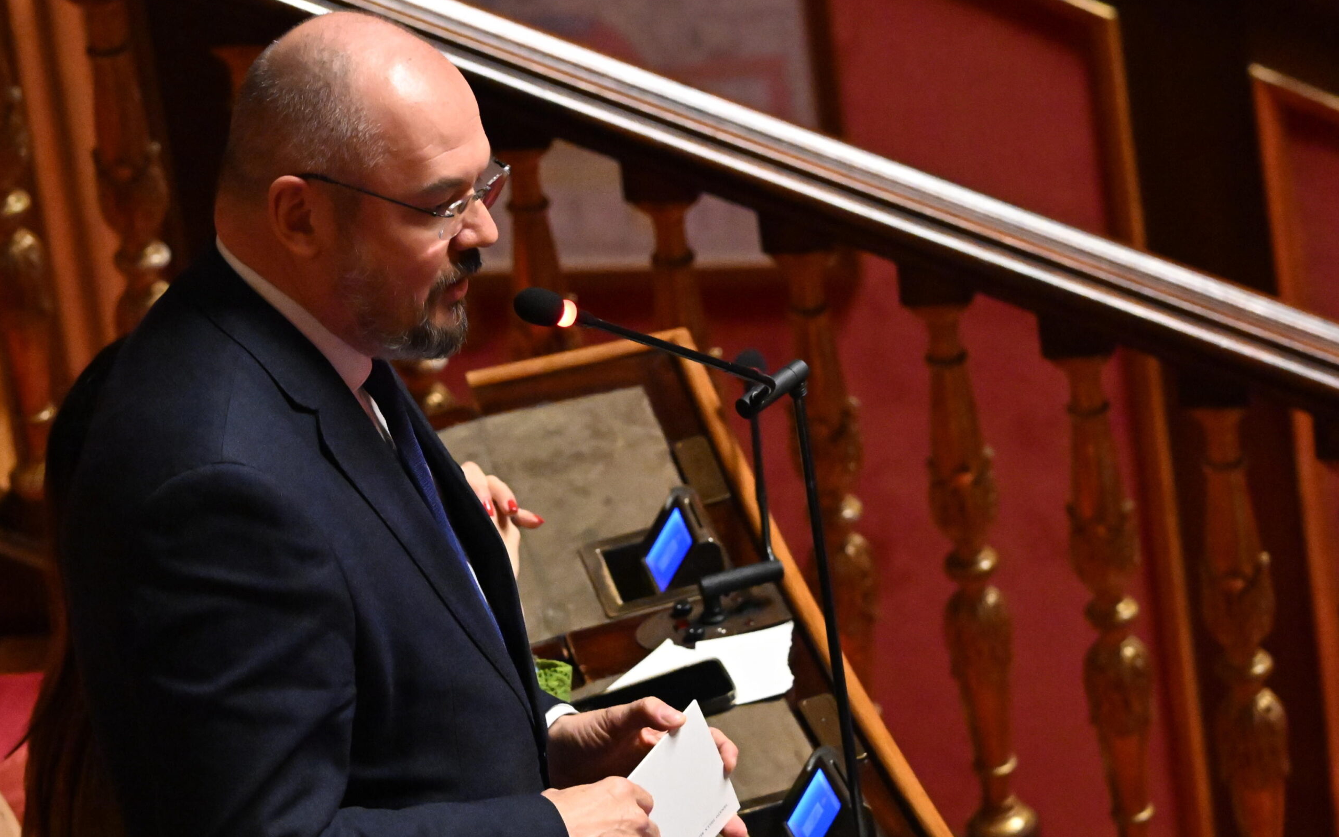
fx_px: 8940
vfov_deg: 5.4
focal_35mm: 245
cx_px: 669
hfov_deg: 8.6
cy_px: 440
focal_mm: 160
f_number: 4.8
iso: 6400
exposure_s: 1/200
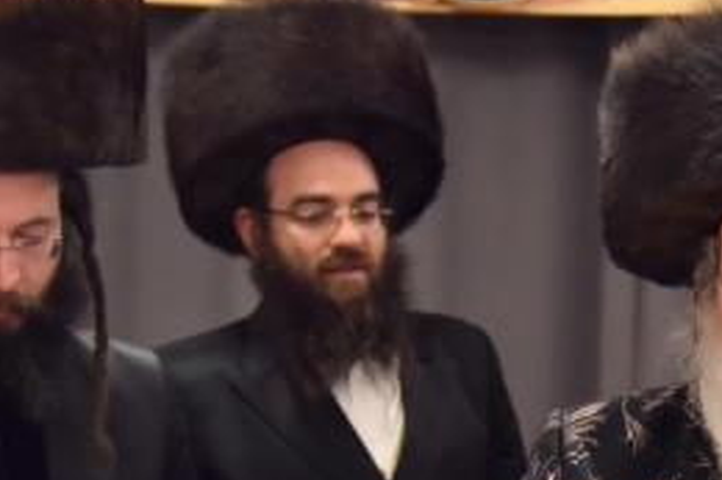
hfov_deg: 9.4
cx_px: 797
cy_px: 573
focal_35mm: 217
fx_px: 4349
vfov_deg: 6.3
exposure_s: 1/320
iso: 2500
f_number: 4
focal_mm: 55
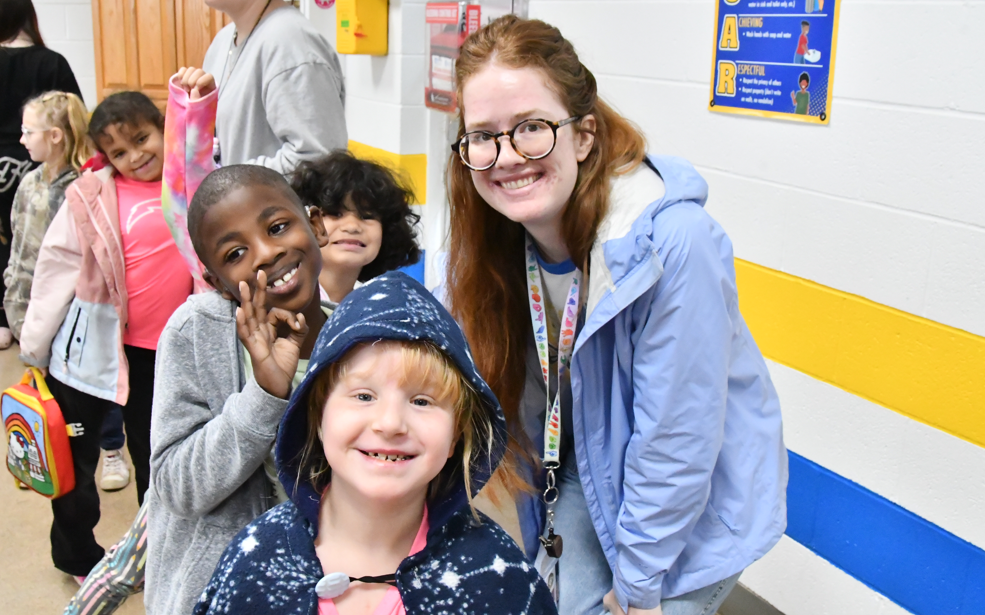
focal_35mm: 37
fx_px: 993
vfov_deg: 34.4
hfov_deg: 52.8
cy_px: 297
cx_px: 492
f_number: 9
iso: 12800
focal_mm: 24
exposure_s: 1/125
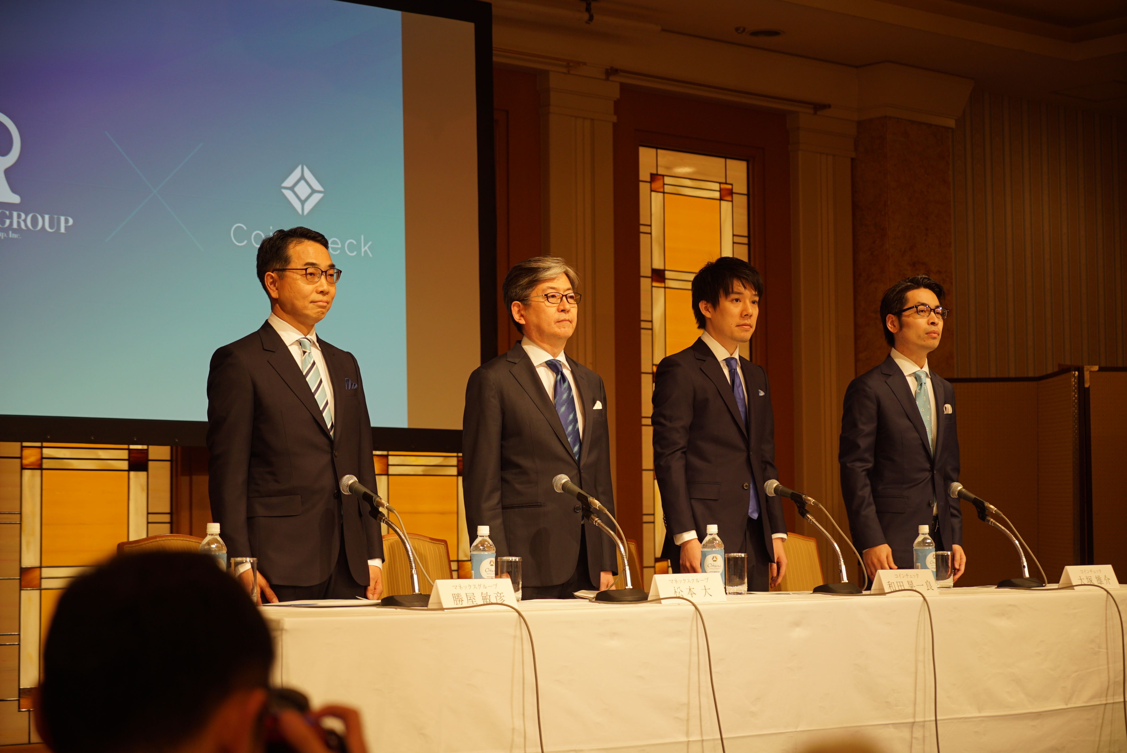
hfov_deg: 28.8
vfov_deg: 19.5
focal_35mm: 70
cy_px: 376
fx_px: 2192
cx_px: 564
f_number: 4
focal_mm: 70
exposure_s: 1/80
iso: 400
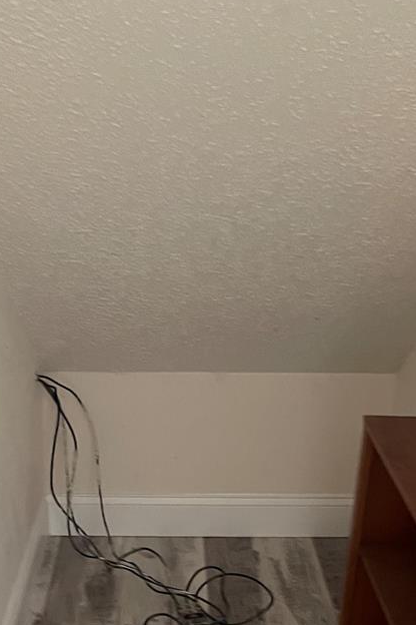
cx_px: 228
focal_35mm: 52
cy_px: 525
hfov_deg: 26.0
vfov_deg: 36.5
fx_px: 901
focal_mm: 4.2
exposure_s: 1/30
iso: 500
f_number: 1.6
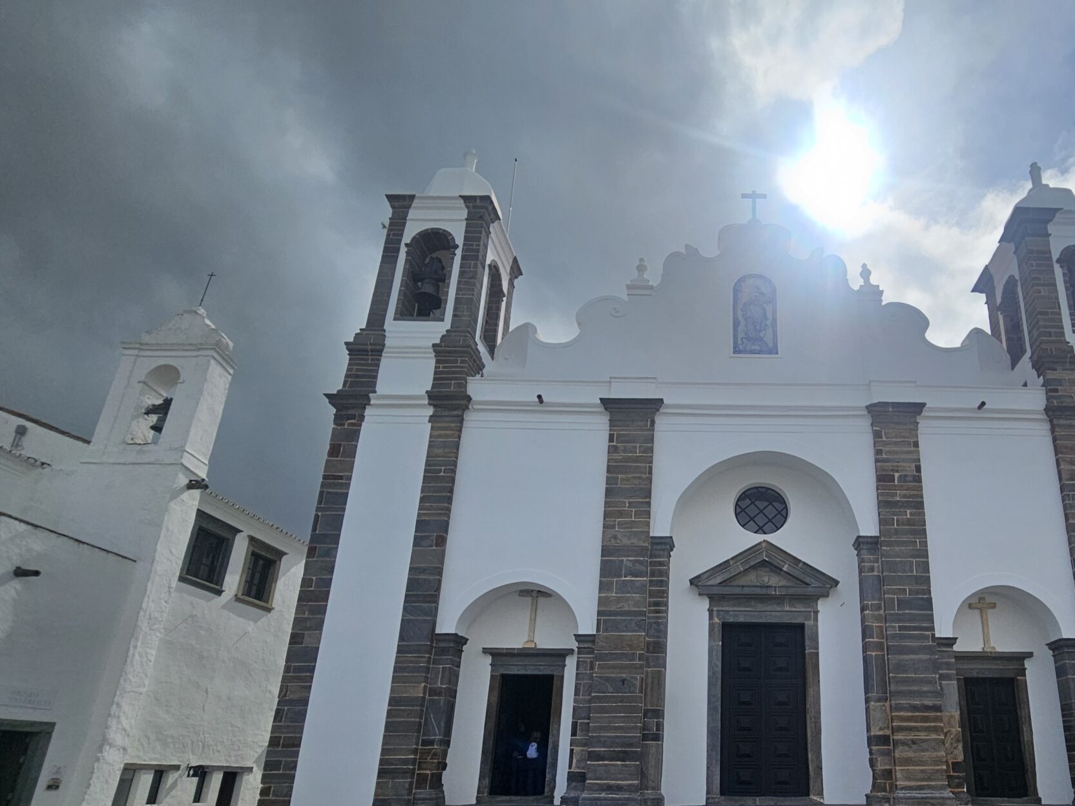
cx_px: 754
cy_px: 558
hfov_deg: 77.9
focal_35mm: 20
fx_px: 621
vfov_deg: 63.7
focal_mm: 2.2
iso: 50
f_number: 2.2
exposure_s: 1/6601
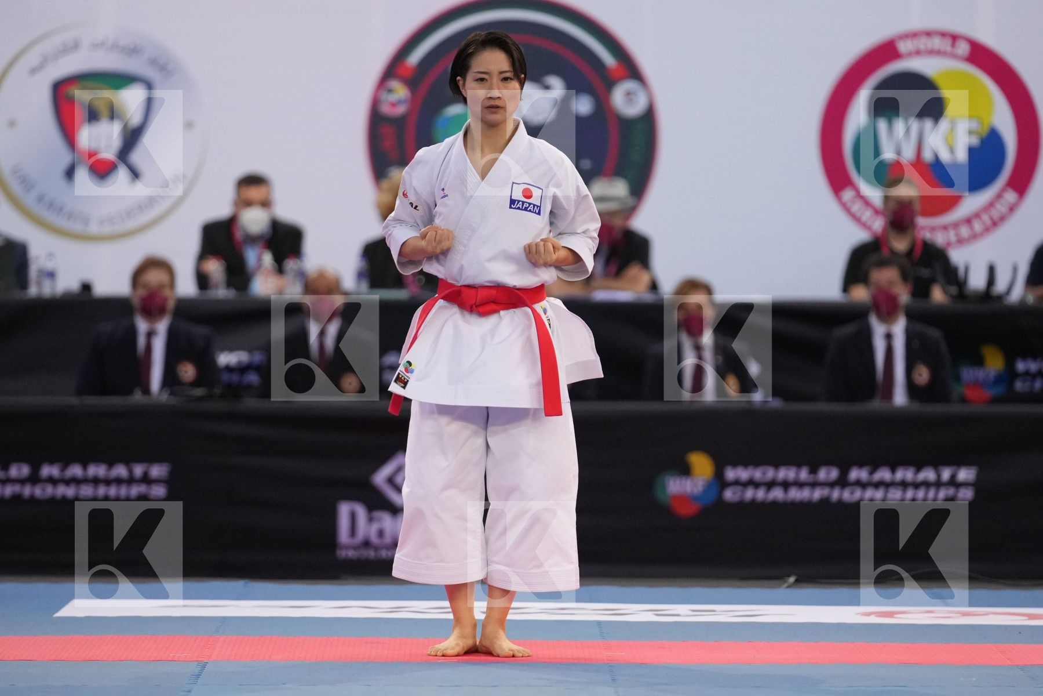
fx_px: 8604
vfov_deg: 4.6
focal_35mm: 297
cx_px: 522
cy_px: 348
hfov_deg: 6.9
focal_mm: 198
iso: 2500
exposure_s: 1/1000
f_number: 2.8
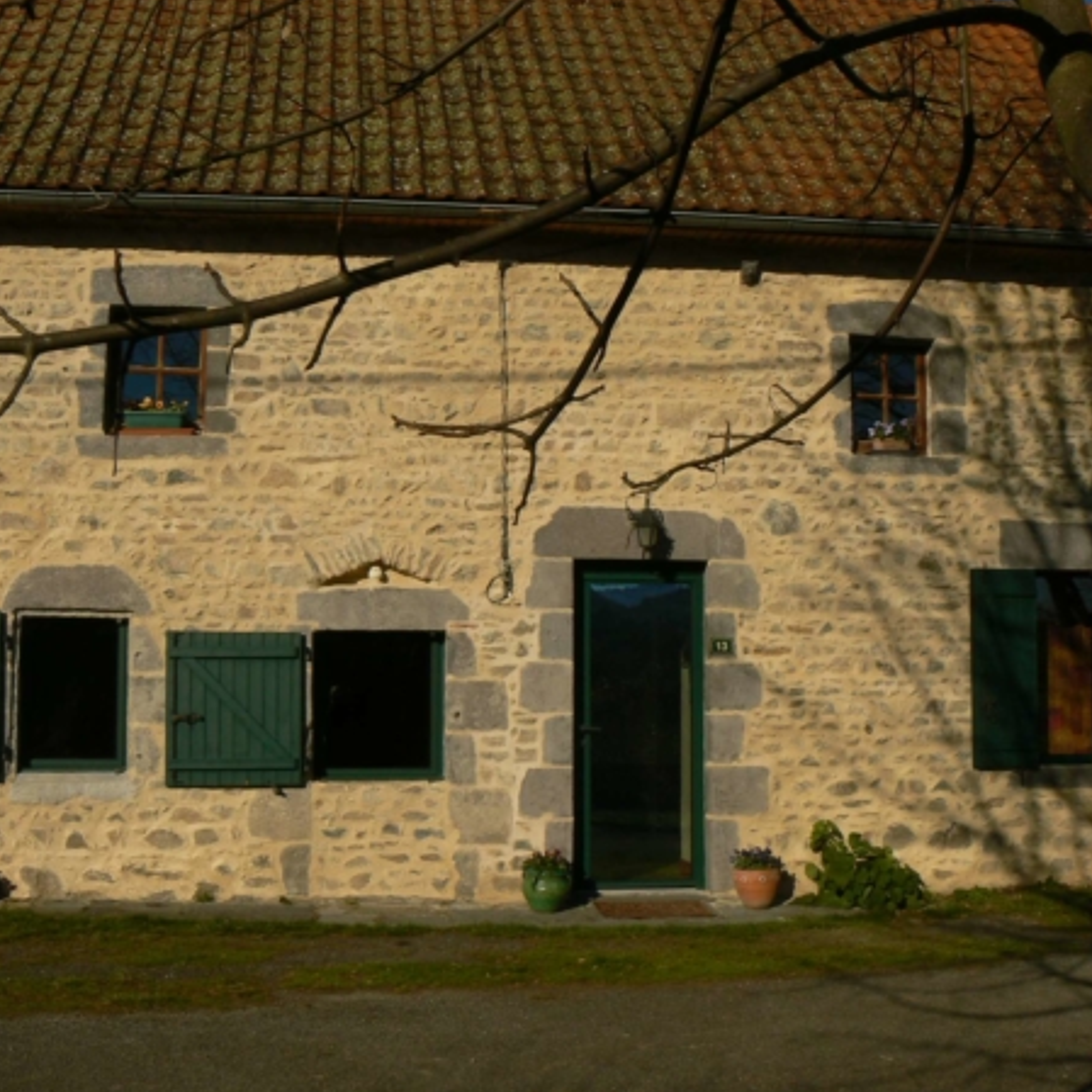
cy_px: 548
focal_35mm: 43
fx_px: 1535
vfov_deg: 39.2
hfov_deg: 39.1
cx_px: 585
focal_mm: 6
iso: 80
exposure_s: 1/800
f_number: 8
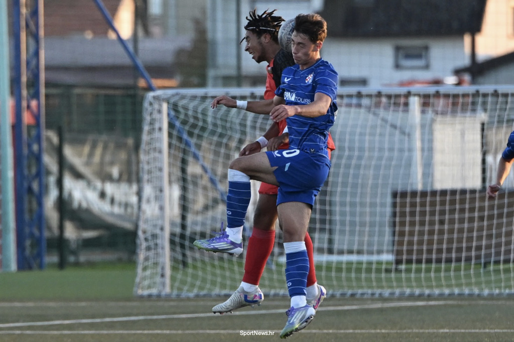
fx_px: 4282
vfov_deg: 4.6
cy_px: 171
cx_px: 257
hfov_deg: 6.9
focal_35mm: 300
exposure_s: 1/1250
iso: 1000
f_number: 3.2
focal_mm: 200
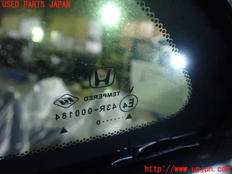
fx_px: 201
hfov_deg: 60.0
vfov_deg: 46.8
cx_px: 116
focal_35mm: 30
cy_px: 87
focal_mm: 5.4
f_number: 2.3
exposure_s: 1/30
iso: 800
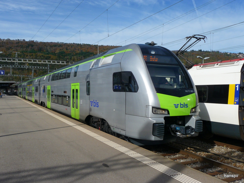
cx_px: 122
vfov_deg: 44.2
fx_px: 226
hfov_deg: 56.8
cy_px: 92
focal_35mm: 32
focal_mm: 5.3
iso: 100
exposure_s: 1/320
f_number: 8
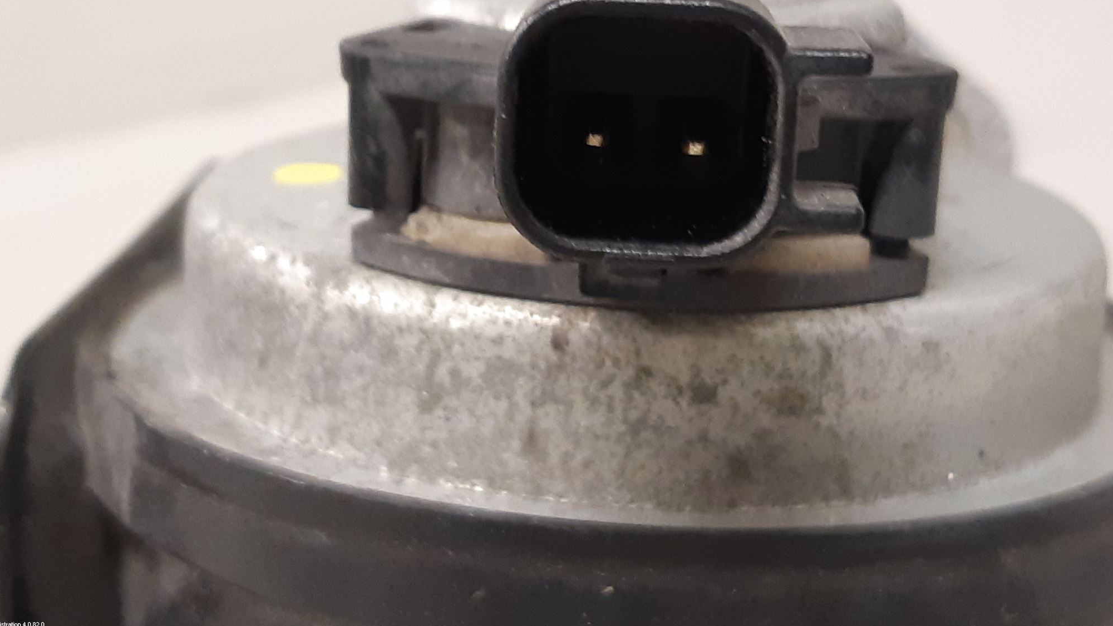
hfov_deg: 66.1
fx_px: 856
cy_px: 202
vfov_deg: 39.6
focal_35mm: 29
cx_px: 558
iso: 200
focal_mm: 3.93
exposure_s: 1/33
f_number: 1.7
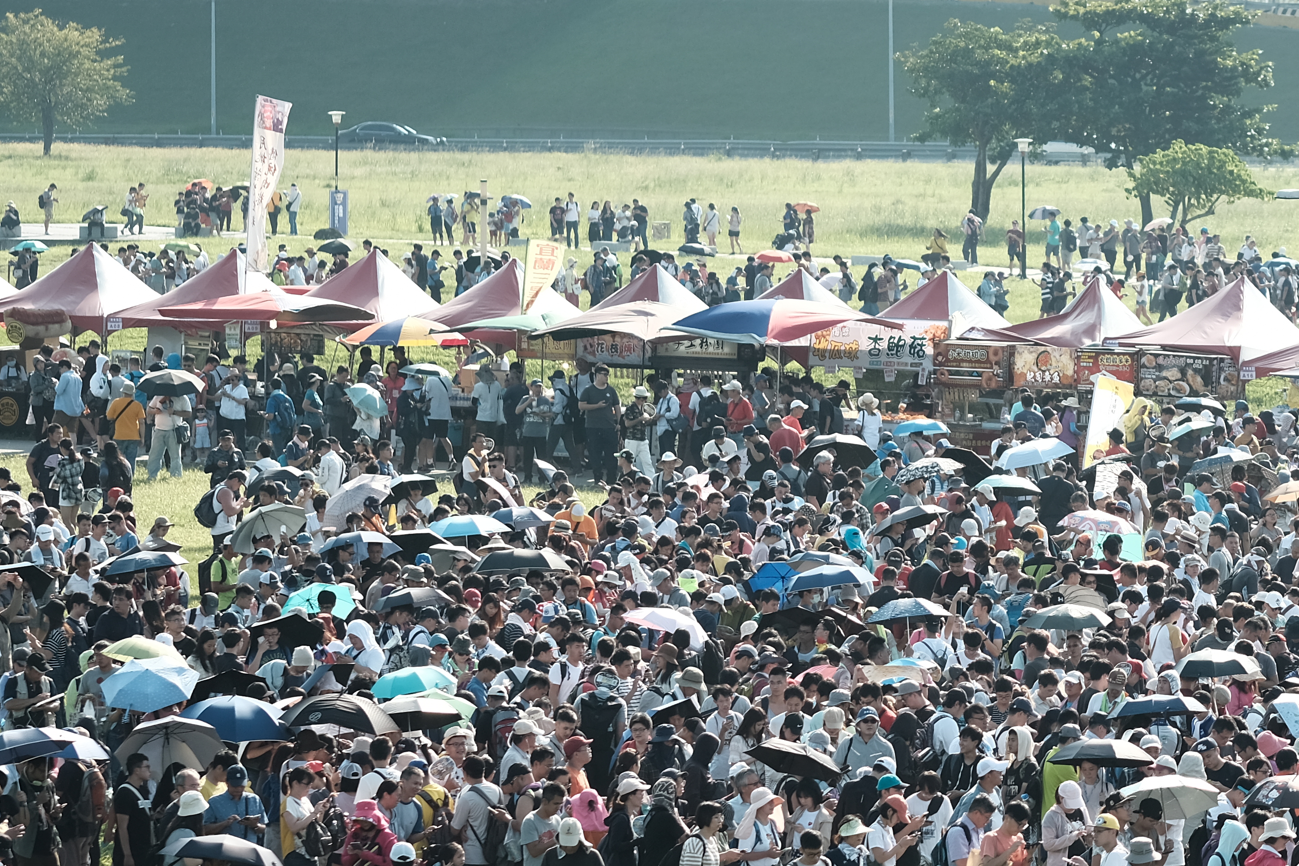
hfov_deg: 7.2
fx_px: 10284
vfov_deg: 4.8
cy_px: 324
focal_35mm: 285
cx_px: 1362
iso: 200
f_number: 2
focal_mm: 90
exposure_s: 1/2500
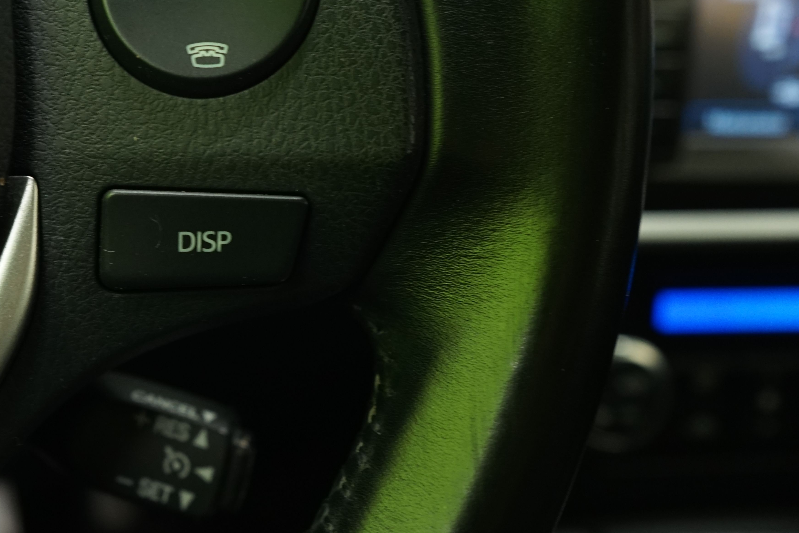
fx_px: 1065
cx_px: 141
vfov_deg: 27.6
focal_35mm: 48
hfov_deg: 39.2
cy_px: 116
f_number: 5
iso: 1000
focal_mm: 28
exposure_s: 1/13
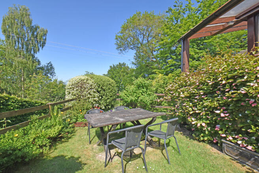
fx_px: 108
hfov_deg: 100.4
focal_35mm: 15
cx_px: 130
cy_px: 86
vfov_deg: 77.4
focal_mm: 10
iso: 180
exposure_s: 1/250
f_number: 8
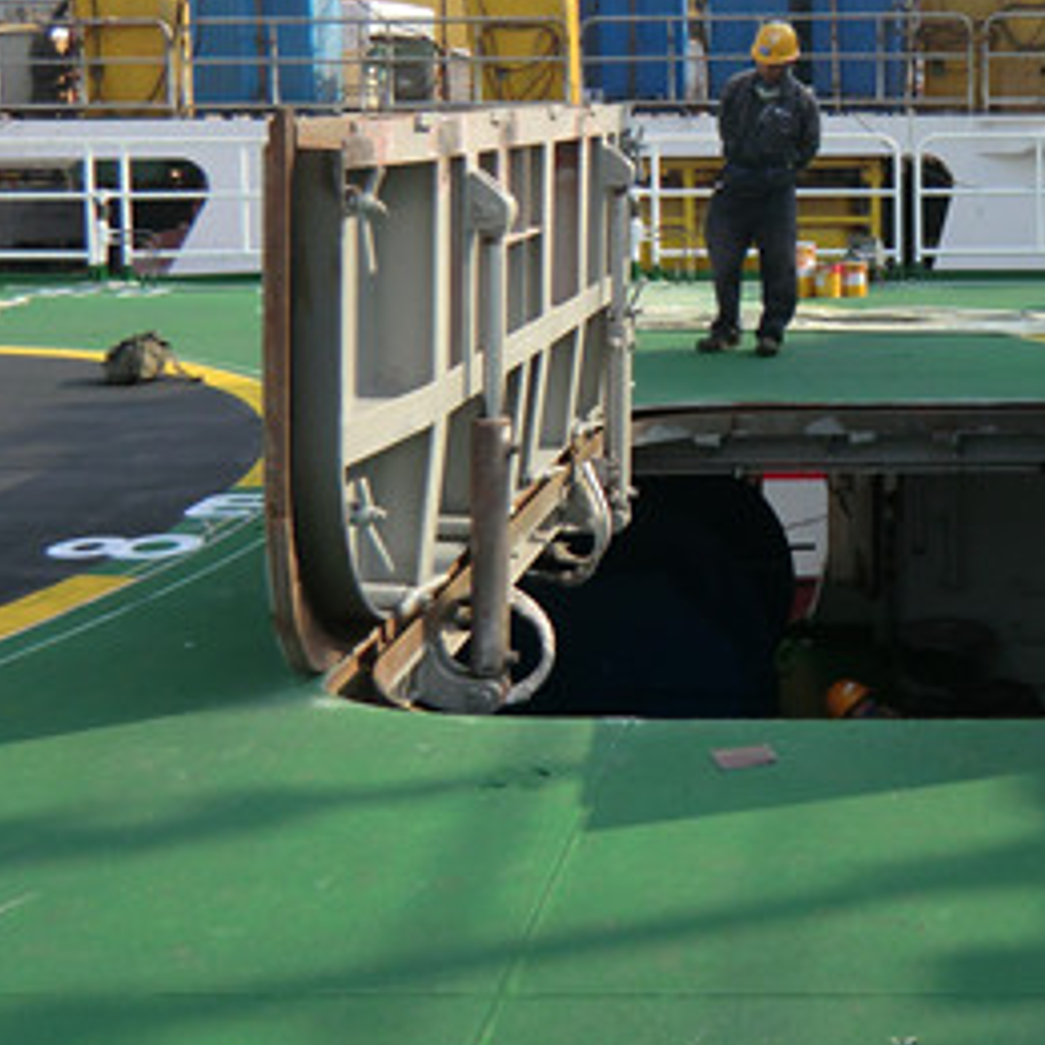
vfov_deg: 34.0
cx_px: 973
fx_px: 1674
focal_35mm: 49
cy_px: 269
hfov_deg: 32.6
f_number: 3.2
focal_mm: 4.3
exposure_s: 1/400
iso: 64
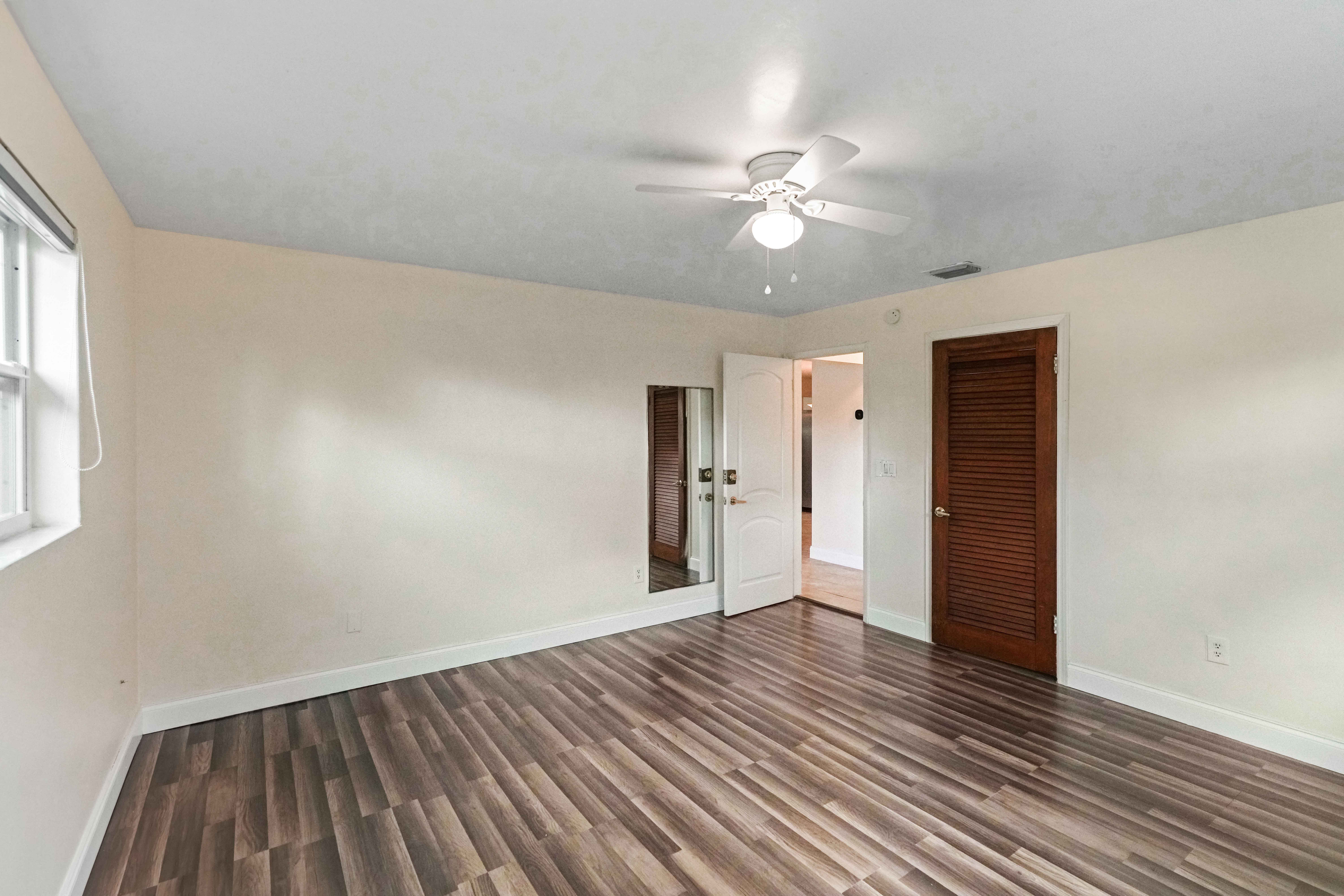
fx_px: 597
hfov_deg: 96.7
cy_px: 448
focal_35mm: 16
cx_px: 672
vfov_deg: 73.7
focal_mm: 16
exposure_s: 1/30
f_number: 5.6
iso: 1250
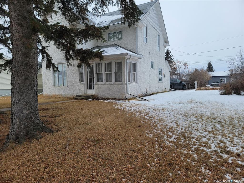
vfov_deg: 56.8
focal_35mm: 24
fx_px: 169
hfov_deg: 71.6
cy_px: 92
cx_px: 122
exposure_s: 1/334
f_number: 1.8
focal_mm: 6.7
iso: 16
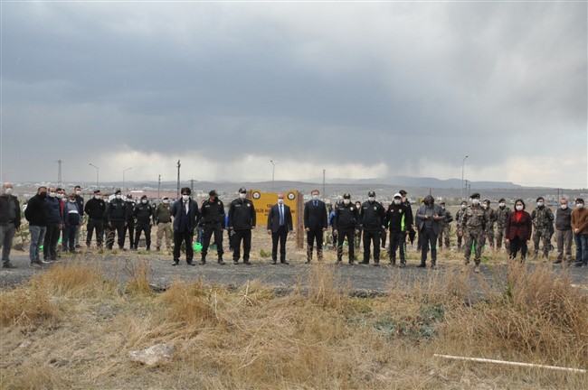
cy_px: 195
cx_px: 294
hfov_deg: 67.4
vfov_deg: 47.8
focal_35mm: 27
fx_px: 441
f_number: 10
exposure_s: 1/400
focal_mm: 18
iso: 1600
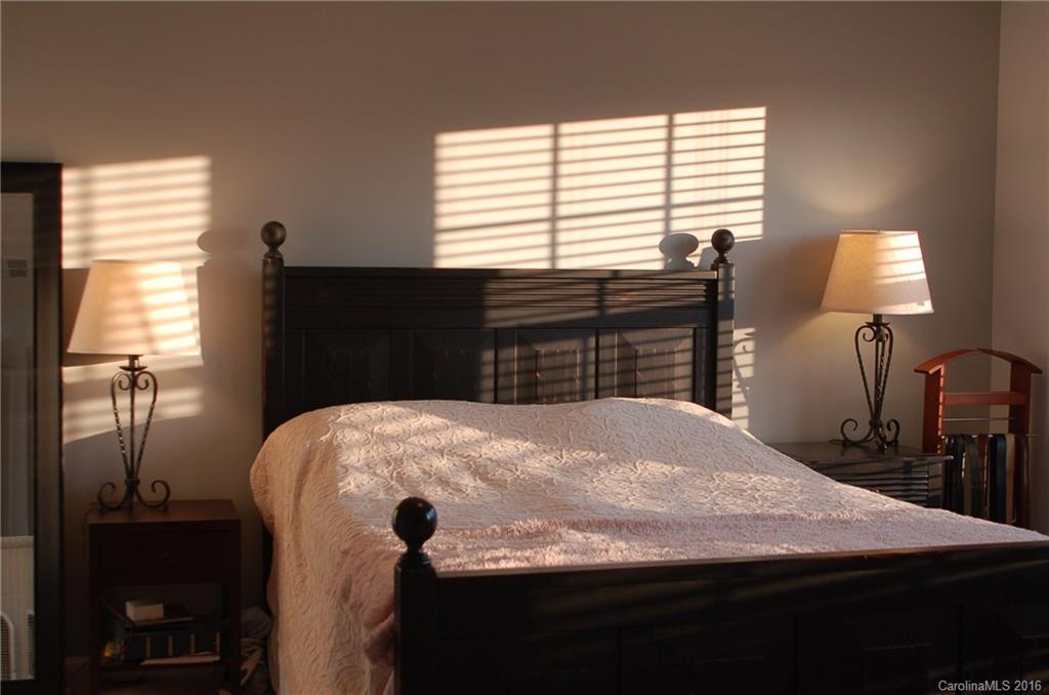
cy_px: 348
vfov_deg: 27.9
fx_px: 1396
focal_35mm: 48
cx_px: 524
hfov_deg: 41.2
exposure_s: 1/125
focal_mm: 32
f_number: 5.6
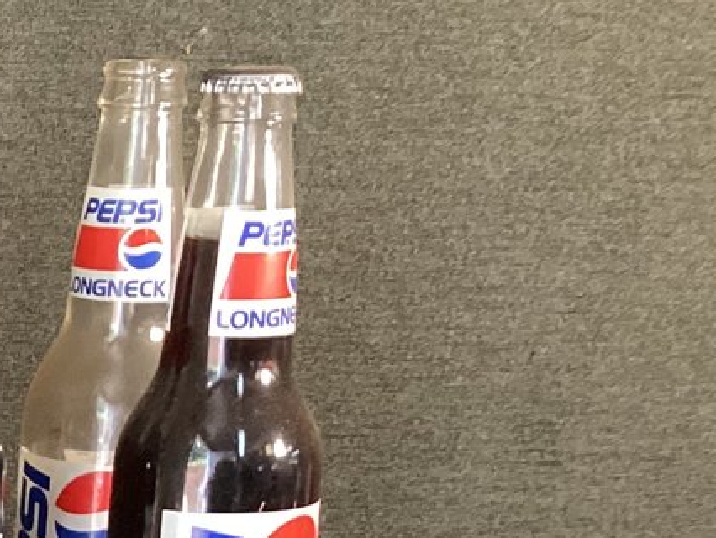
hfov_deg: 15.5
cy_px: 759
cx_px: -554
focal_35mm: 110
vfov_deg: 12.9
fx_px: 2277
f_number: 2.4
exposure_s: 1/60
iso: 200
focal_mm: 3.3
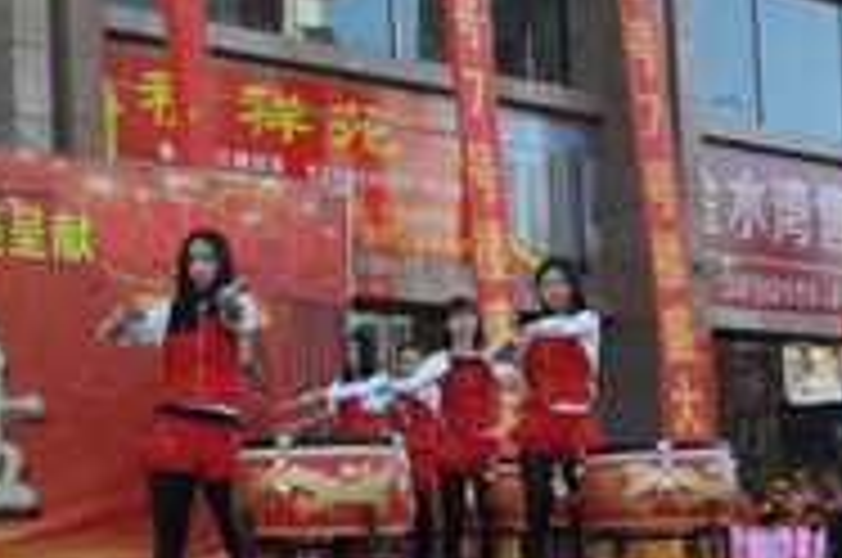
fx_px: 2265
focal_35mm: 97
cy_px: 448
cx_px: -86
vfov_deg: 14.0
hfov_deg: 20.1
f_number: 9
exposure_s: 1/80
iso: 200
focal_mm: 22
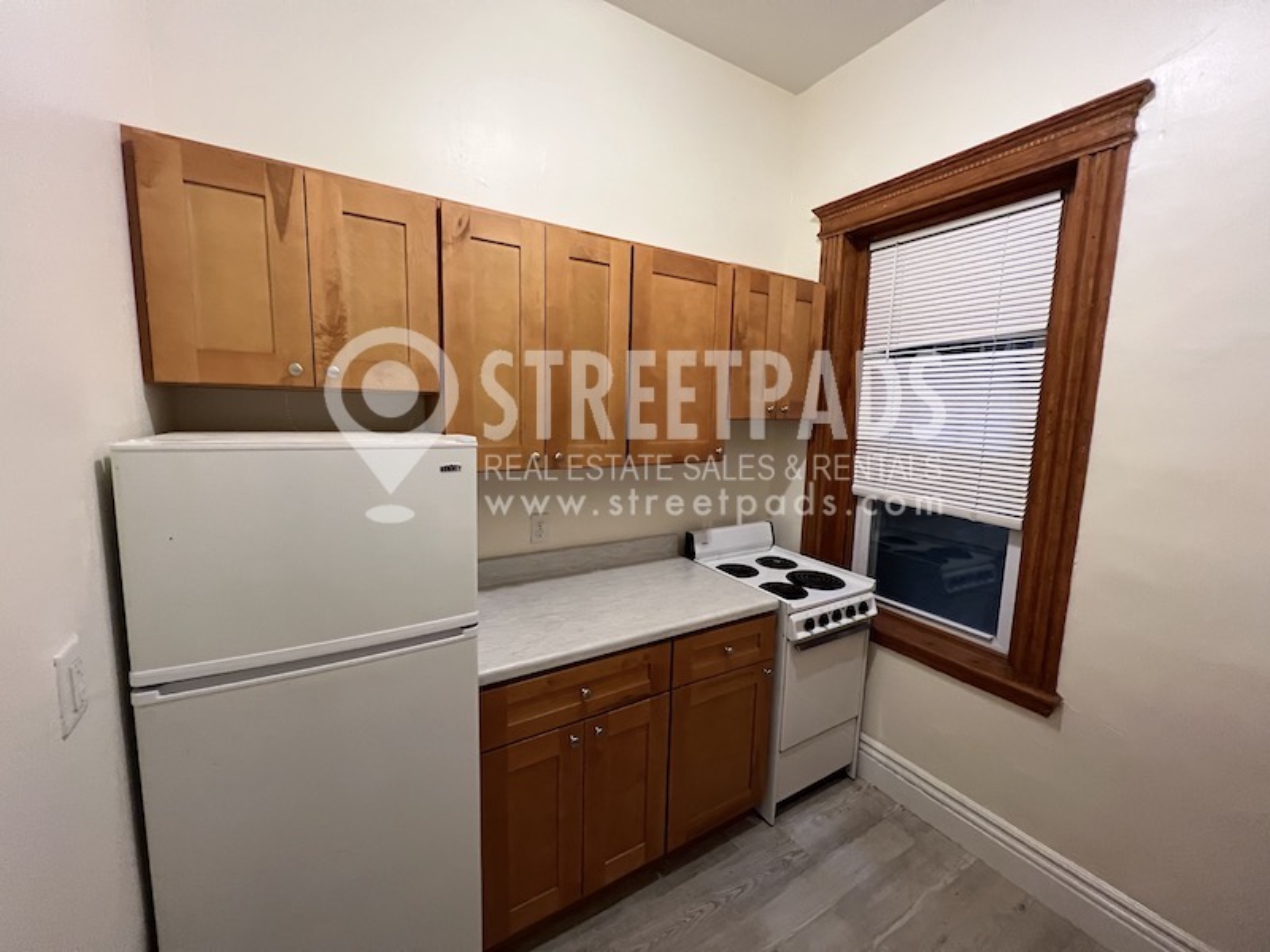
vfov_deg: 89.9
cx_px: 635
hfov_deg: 106.2
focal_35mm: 13
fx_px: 477
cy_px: 476
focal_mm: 1.57
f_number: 1.8
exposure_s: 1/60
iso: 500
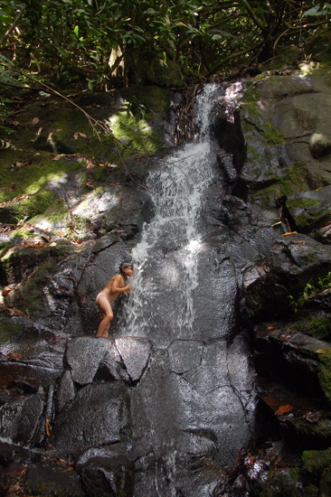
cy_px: 248
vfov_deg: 53.2
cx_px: 166
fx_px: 497
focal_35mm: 36
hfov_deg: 36.8
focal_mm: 24
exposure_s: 1/160
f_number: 6.3
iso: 800
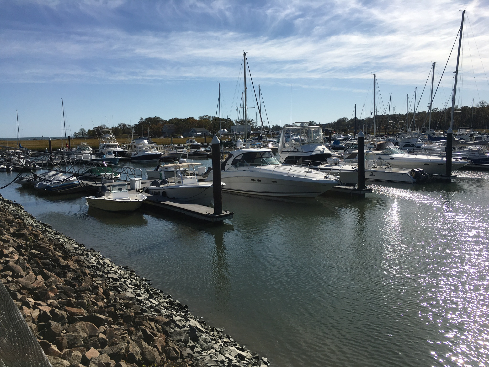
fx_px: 410
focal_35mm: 29
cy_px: 184
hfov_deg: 61.7
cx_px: 244
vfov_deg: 48.2
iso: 25
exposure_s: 1/3497
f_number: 2.2
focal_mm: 4.15
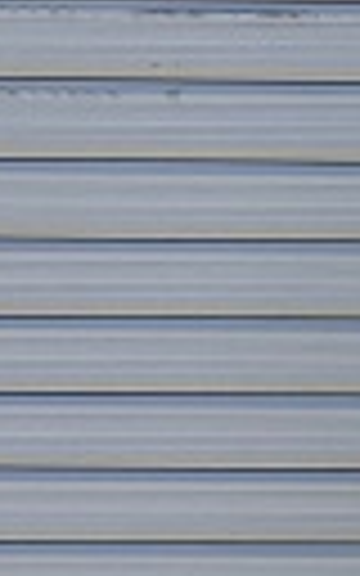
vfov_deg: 14.6
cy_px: 698
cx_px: 1094
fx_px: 2166
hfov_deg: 8.1
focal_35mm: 138
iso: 32
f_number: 1.8
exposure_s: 1/2410
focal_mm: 4.25
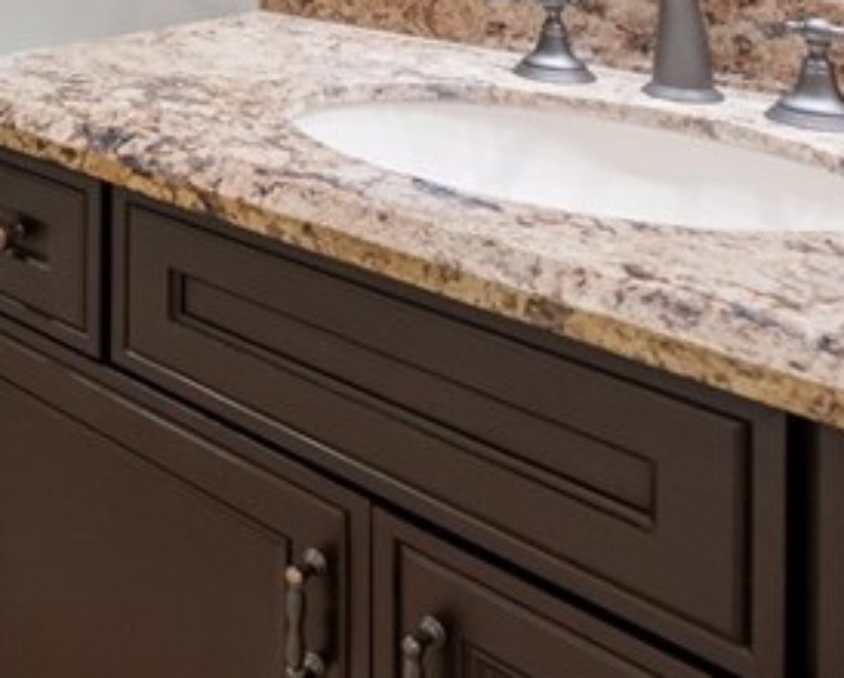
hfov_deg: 38.2
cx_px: -28
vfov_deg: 29.1
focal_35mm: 42
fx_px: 1051
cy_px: -200
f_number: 6.7
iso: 800
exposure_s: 1/10
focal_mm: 12
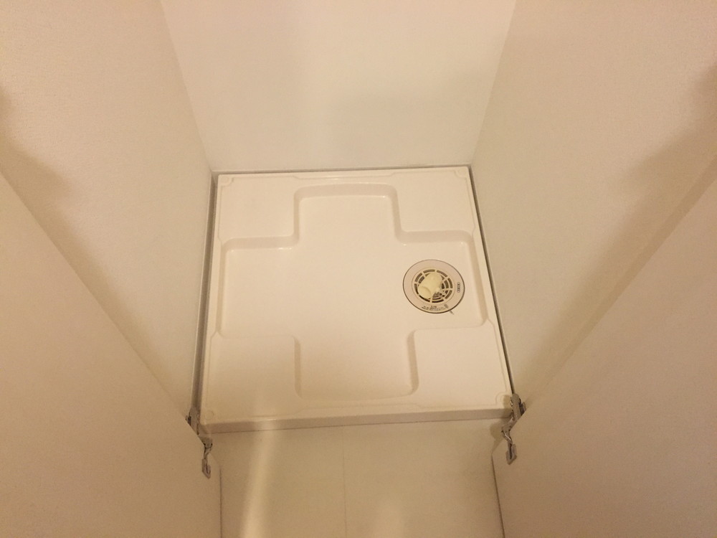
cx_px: 358
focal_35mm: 29
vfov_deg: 48.2
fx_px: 601
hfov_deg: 61.7
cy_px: 269
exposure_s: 1/33
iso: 250
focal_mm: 4.15
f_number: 2.2
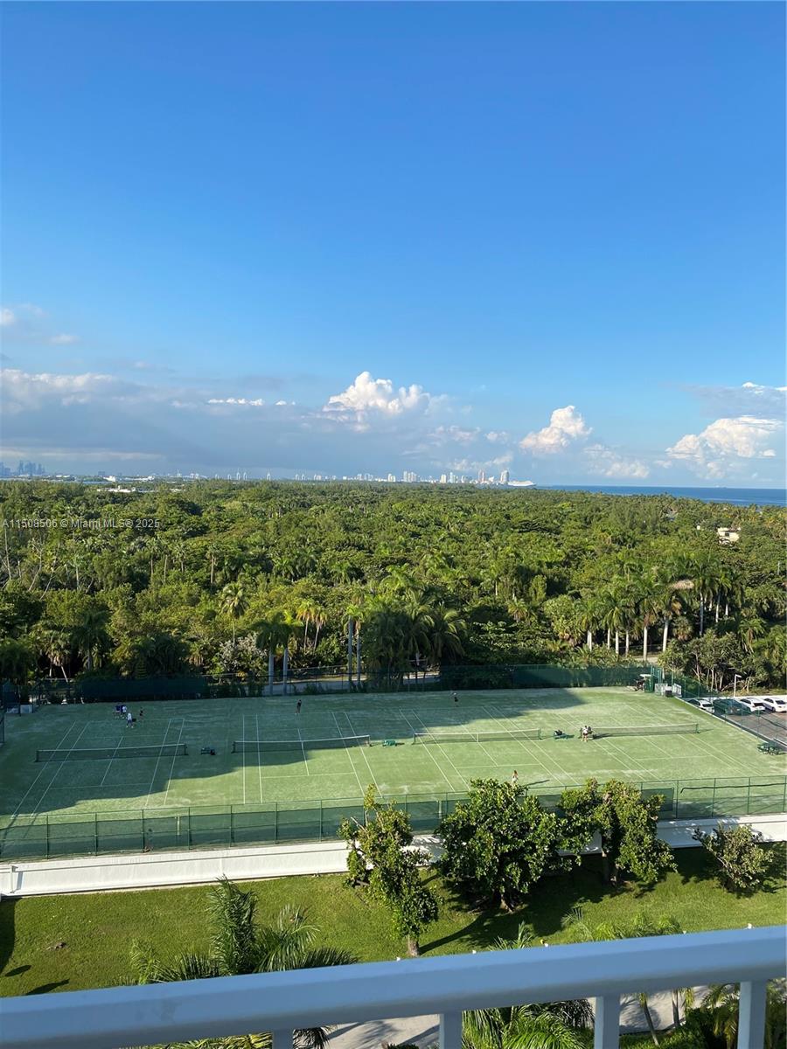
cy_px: 524
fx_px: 788
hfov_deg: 53.1
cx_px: 394
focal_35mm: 26
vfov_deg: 67.3
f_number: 1.8
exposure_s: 1/2463
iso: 32
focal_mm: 4.25
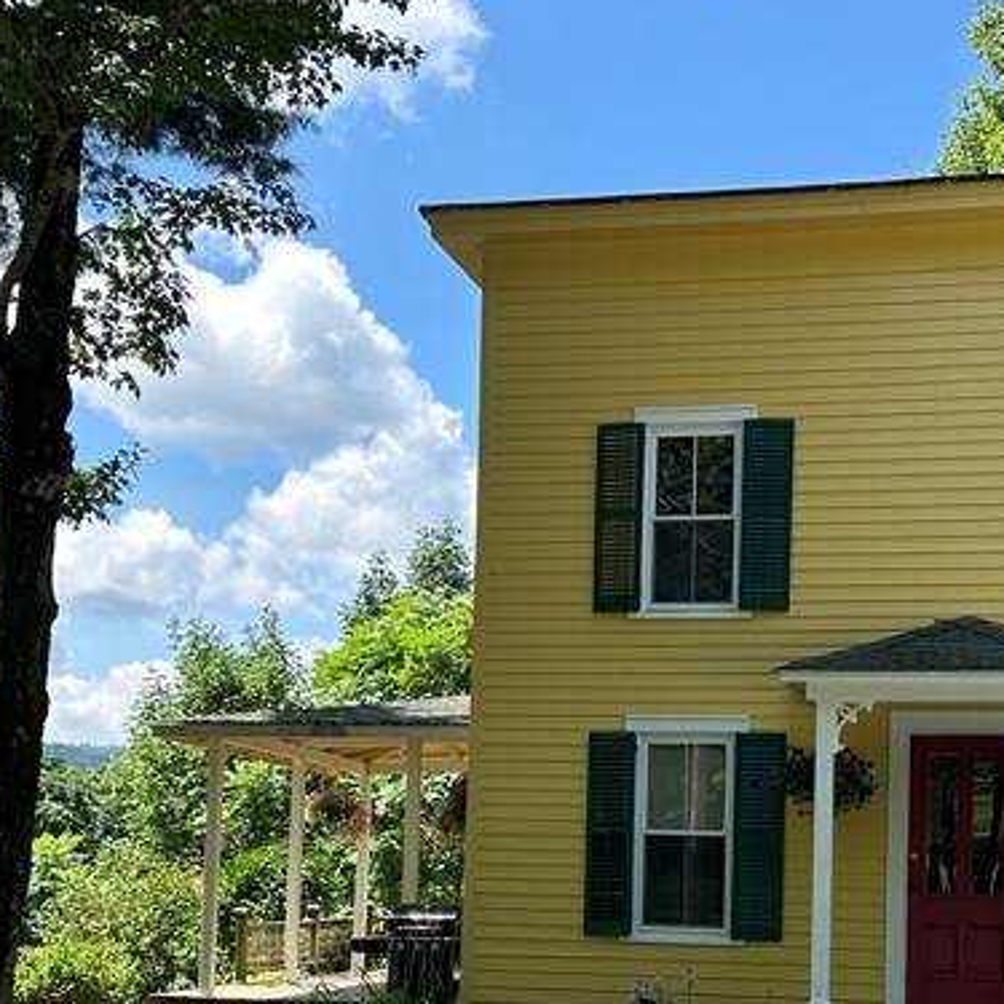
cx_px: 613
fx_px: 1903
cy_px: 747
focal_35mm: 58
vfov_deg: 29.1
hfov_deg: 29.5
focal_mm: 6.86
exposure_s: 1/1541
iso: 80
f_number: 1.78
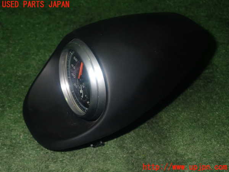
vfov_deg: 30.9
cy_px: 86
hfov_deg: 40.4
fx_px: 311
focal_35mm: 47
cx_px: 114
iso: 400
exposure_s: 1/50
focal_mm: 8.4
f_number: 9
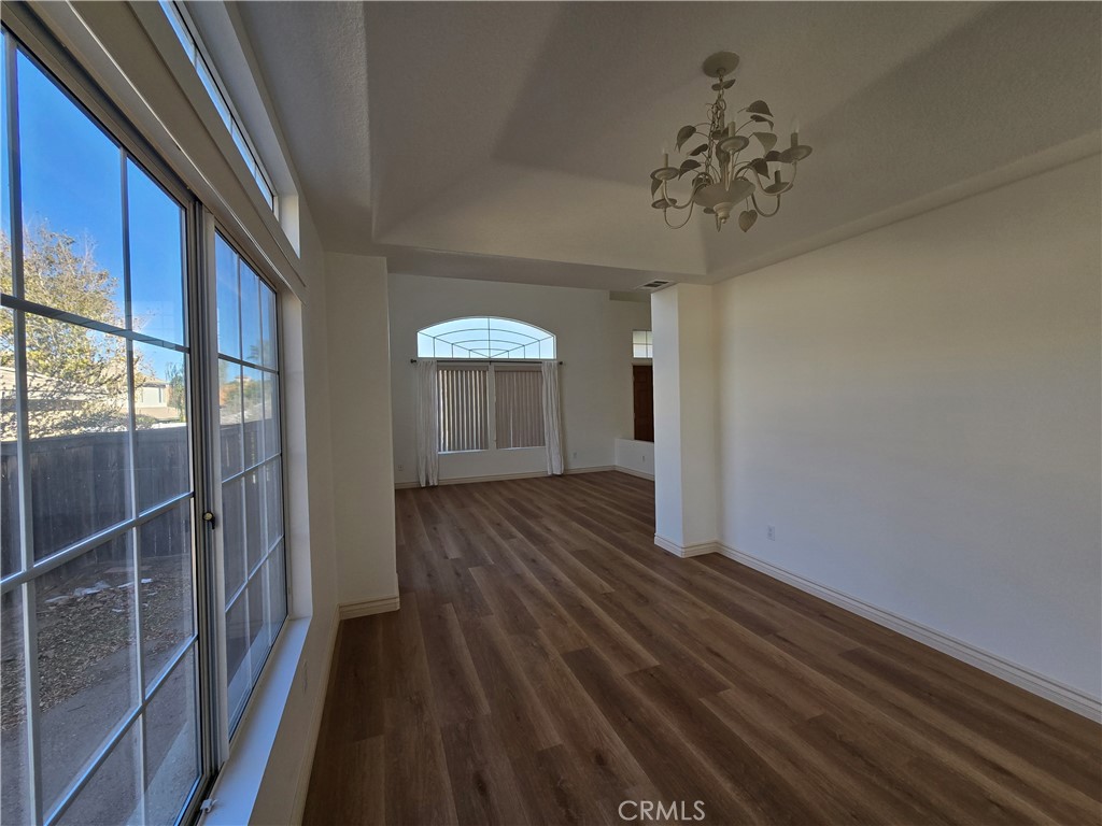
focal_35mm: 13
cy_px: 413
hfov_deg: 106.2
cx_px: 551
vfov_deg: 89.9
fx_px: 414
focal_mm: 2.2
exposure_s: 1/176
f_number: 2.2
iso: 50
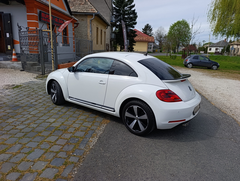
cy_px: 90
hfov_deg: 73.8
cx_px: 120
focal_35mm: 23
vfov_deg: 59.0
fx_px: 160
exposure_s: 1/1110
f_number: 1.6
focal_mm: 6.14
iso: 50
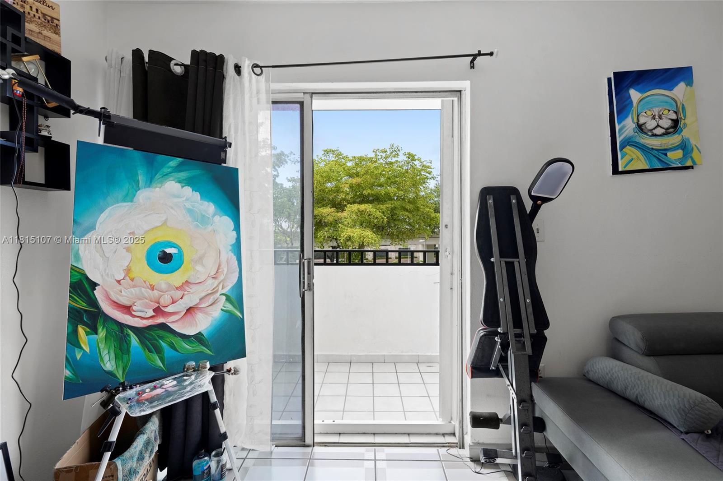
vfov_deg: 72.0
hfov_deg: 95.0
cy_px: 240
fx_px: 331
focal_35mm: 16
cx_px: 362
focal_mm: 16.5
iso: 250
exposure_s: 1/2.5
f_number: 9
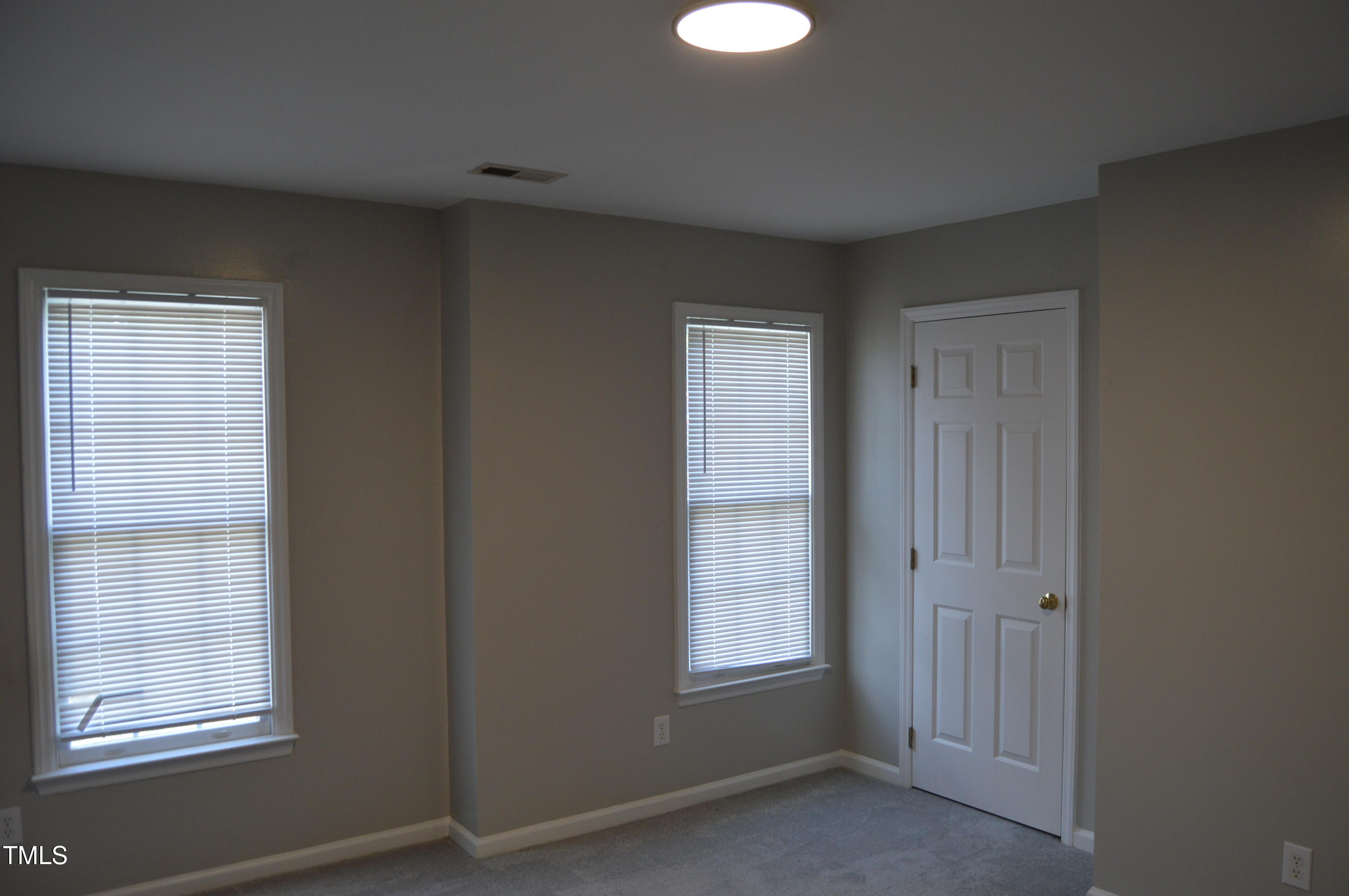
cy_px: 448
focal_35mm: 27
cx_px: 674
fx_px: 1011
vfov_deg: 47.8
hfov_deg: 67.4
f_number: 4.5
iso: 400
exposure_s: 1/80
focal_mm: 18
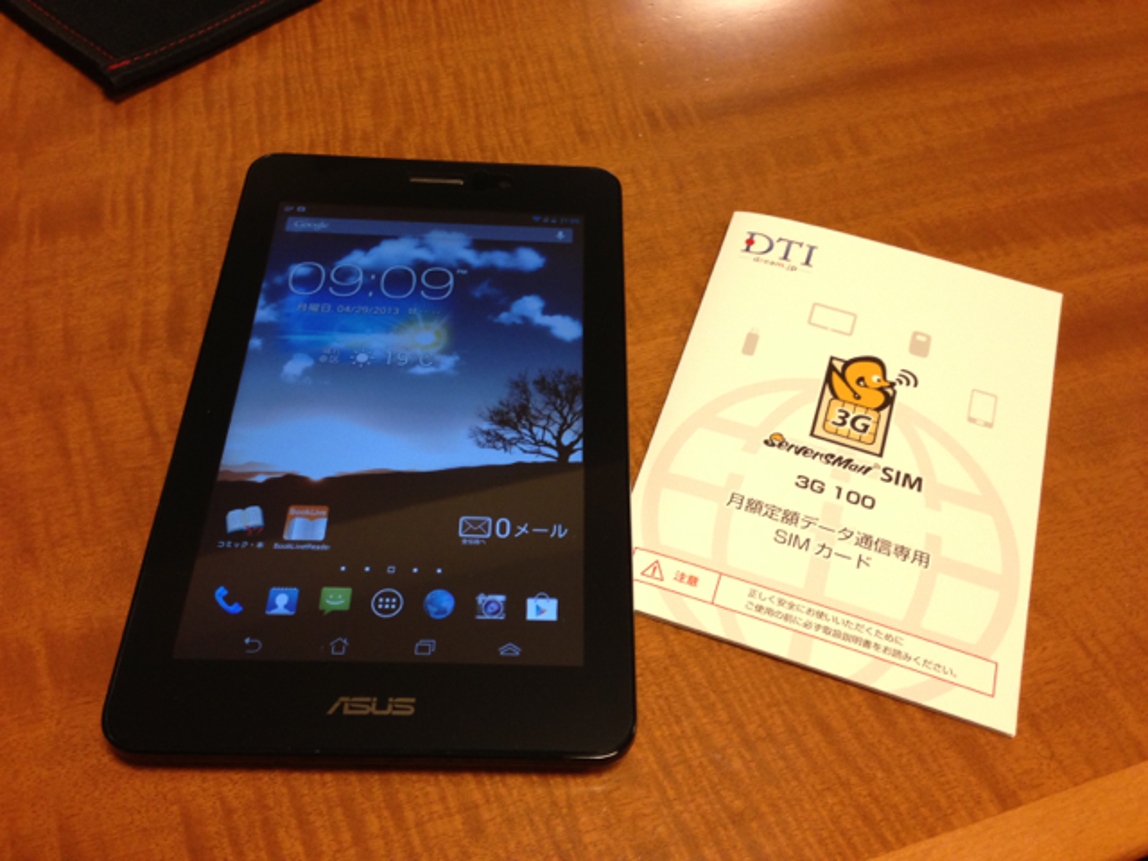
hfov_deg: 55.4
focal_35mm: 33
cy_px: 430
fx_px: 1094
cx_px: 574
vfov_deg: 42.9
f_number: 2.4
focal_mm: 4.13
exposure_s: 1/20
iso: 125
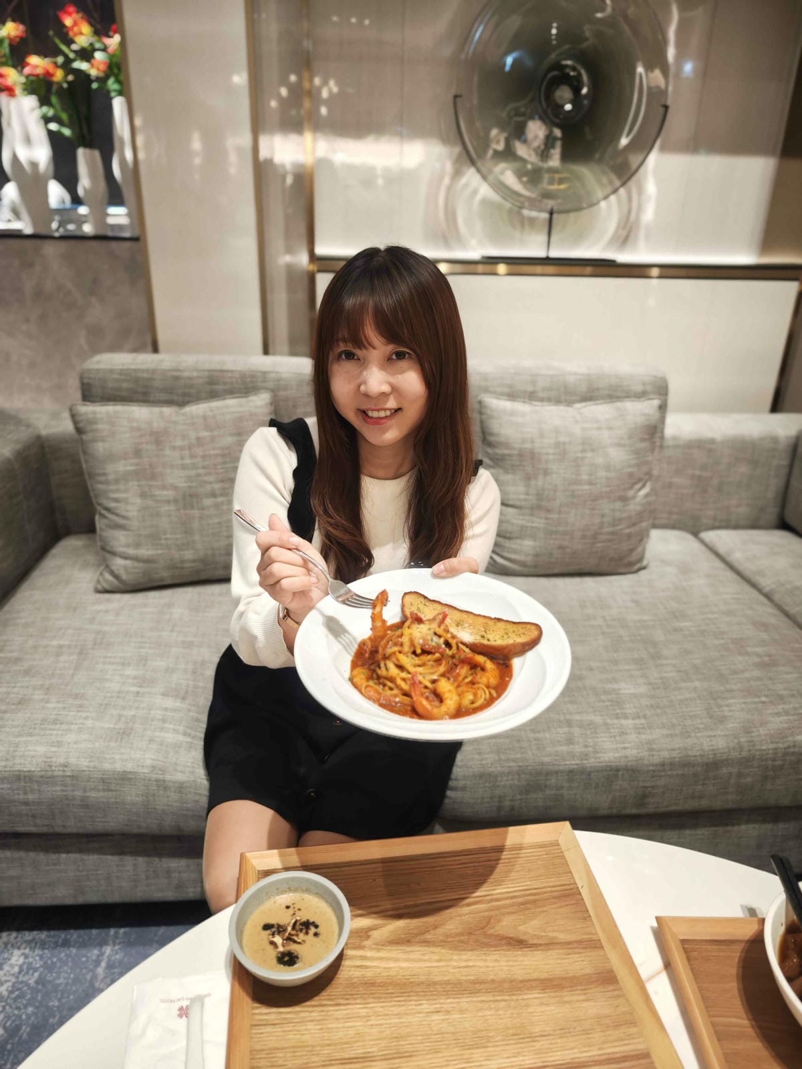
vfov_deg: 73.9
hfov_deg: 58.9
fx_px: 710
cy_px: 534
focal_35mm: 23
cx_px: 401
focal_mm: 8.72
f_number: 1.63
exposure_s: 1/24
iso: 640
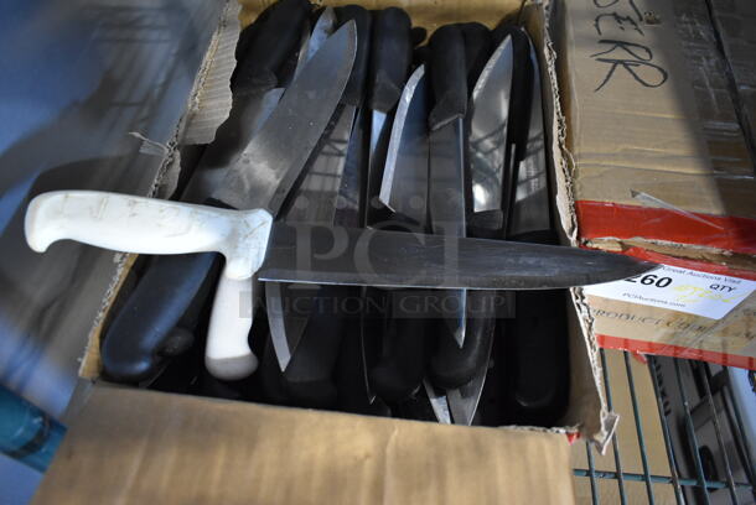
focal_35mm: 27
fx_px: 568
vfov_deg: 48.0
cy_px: 252
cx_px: 378
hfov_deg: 67.3
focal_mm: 18
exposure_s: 1/30
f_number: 3.5
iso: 2200
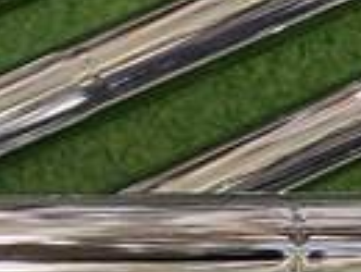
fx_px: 1337
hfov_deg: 13.0
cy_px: 411
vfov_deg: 11.2
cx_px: -405
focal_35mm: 128
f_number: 1.8
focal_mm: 4.25
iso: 320
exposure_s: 1/40
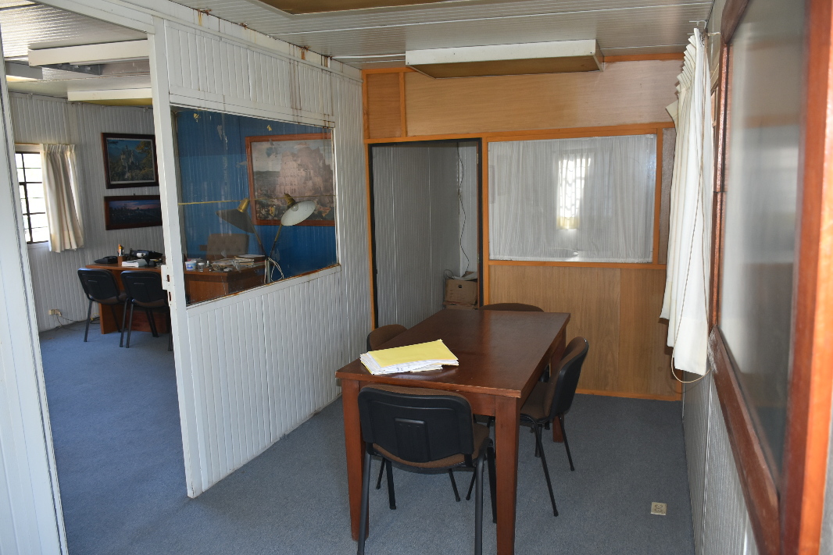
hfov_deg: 67.4
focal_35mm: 27
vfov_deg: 47.9
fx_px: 625
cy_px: 278
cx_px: 416
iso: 400
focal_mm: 18
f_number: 3.5
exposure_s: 1/60
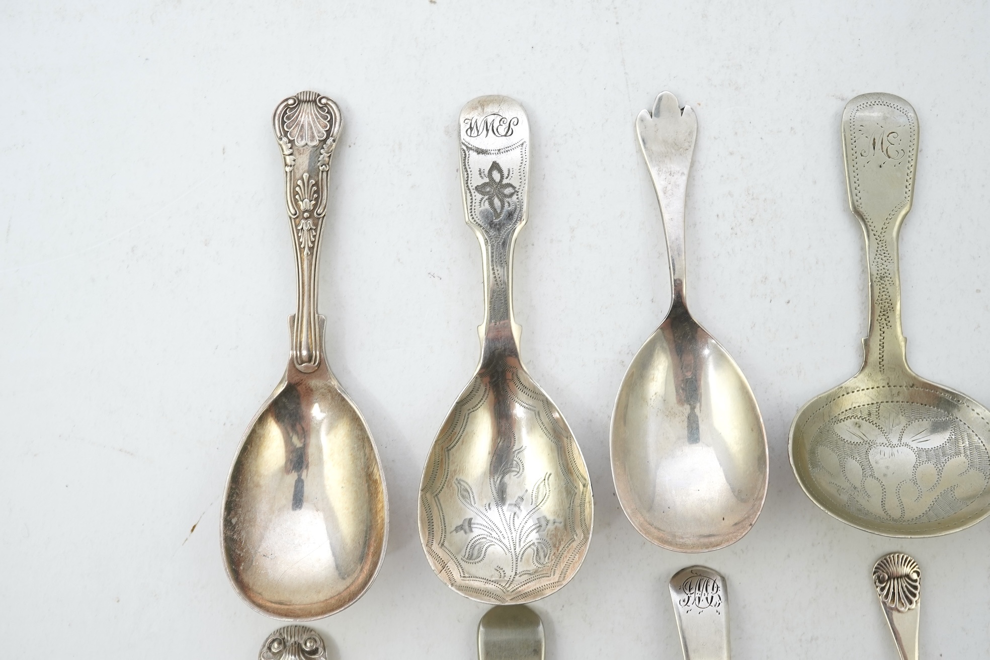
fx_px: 1237
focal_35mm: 45
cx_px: 495
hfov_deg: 43.6
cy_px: 330
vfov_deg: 29.9
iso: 320
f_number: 13
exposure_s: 1/50
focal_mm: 30
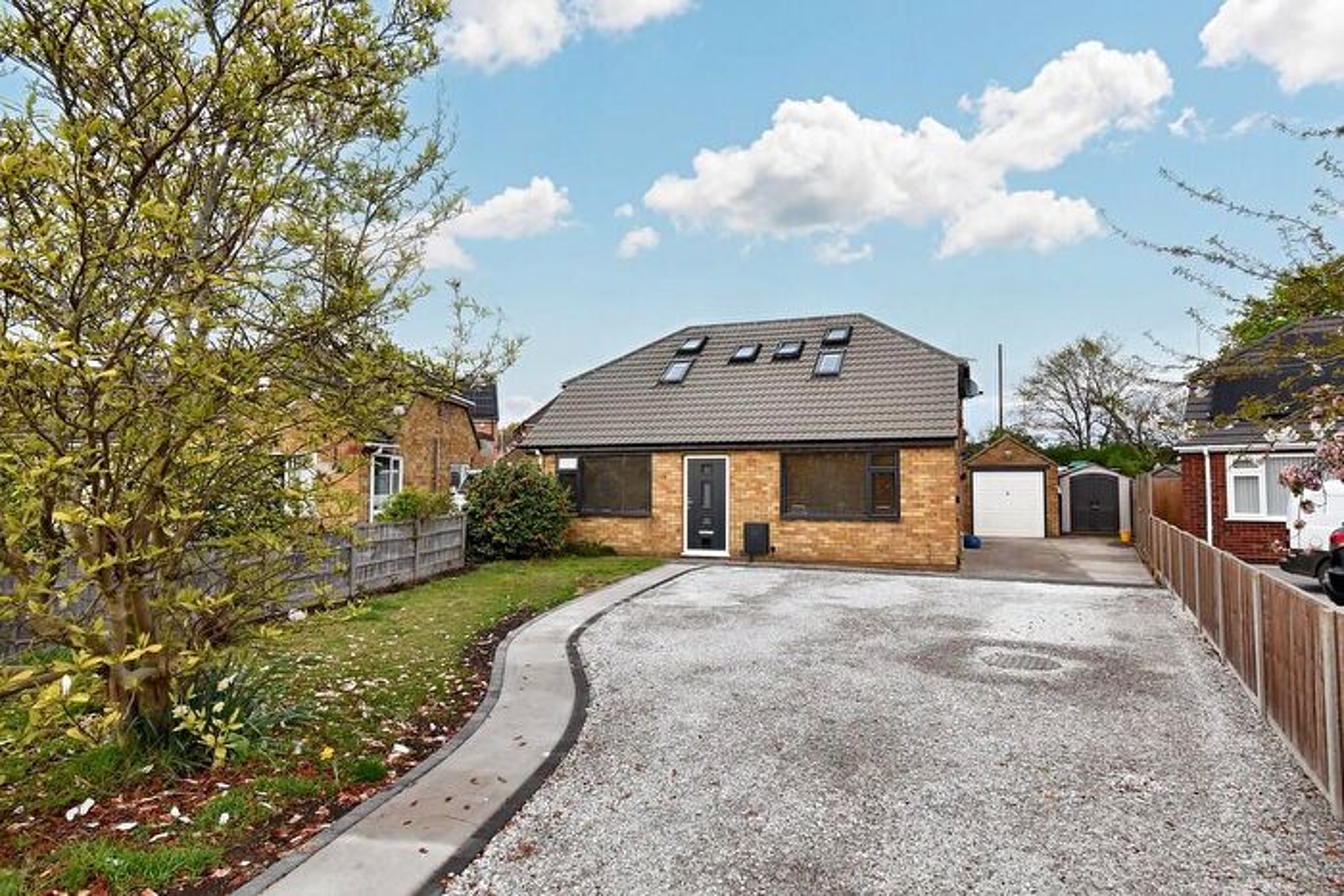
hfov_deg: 85.4
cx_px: 672
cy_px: 448
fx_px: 728
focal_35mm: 20
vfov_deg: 63.2
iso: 800
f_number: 10
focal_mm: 13
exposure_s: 1/400
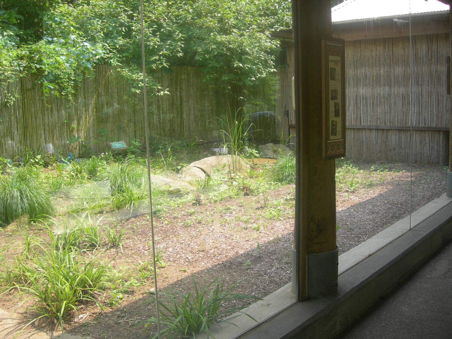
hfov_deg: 49.0
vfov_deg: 37.7
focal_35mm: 38
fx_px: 496
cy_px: 170
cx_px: 226
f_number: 2.8
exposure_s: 1/232
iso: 50
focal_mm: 7.8
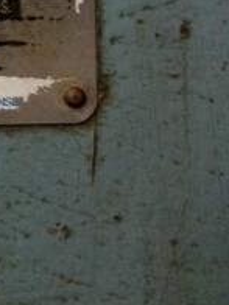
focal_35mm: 114
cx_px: -143
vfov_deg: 16.0
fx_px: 1006
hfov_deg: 12.2
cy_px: -129
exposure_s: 1/20
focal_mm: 4.28
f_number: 2.4
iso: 250
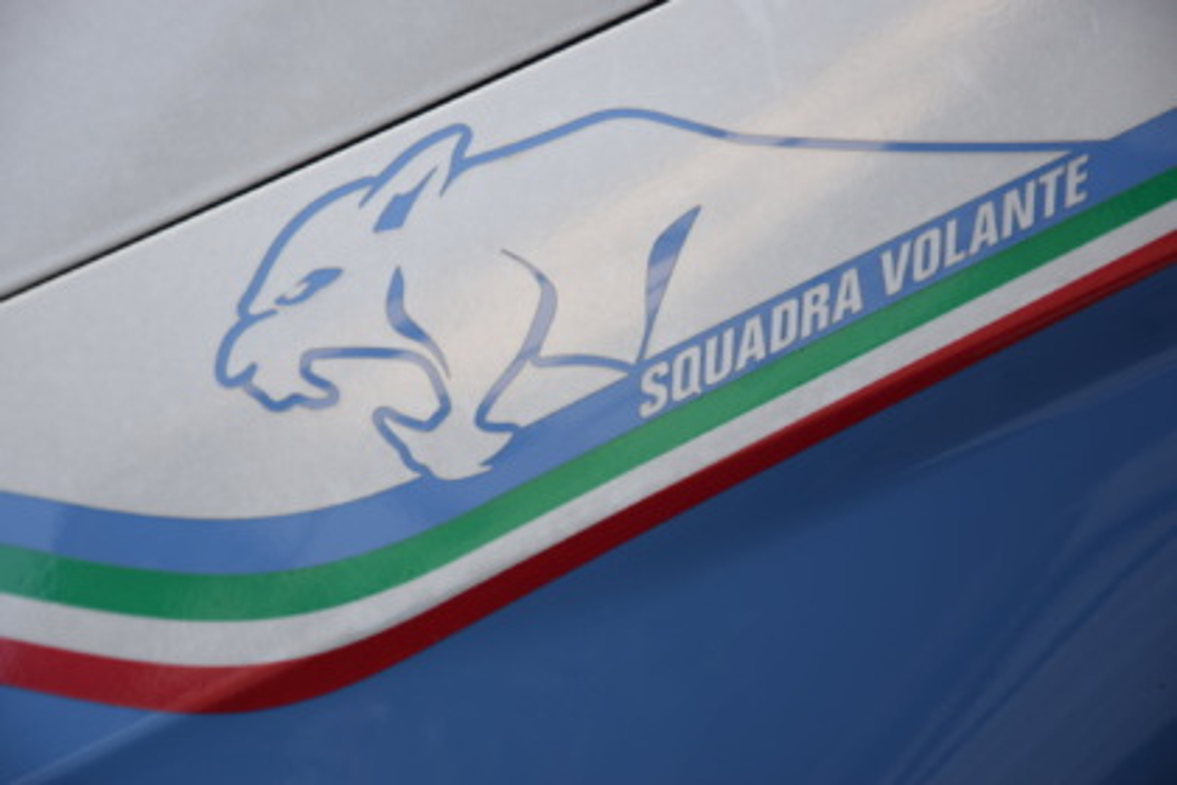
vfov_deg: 10.2
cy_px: 392
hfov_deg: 15.2
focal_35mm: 135
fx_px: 4413
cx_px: 588
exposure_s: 1/80
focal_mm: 90
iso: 100
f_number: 5.6
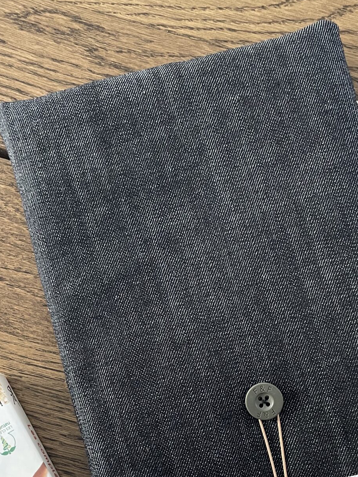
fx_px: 758
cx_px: 175
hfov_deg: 26.6
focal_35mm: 55
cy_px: 349
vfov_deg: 34.3
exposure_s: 1/60
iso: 125
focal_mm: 4.2
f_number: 1.6
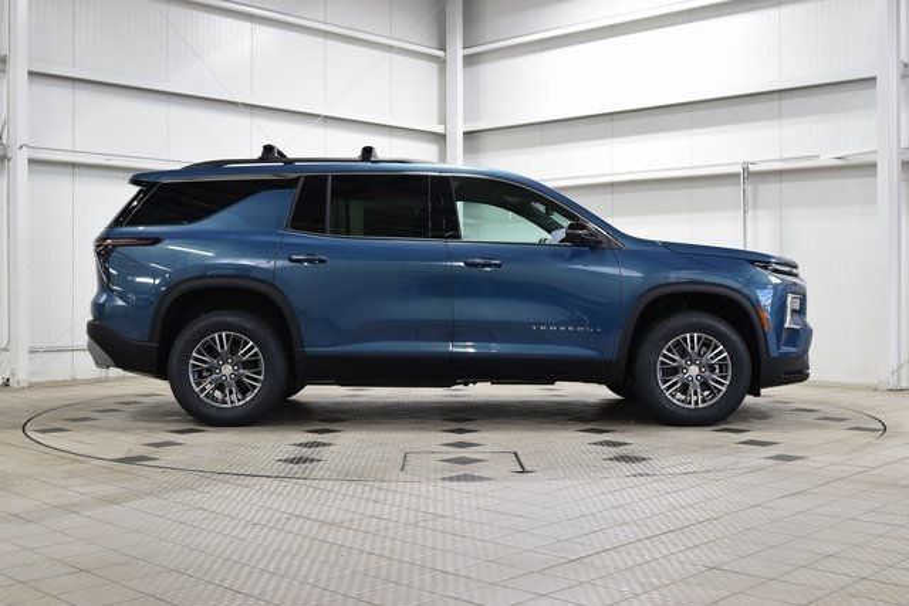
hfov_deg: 45.0
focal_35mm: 44
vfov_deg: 30.9
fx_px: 1099
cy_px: 303
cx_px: 454
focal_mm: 29
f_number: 6.3
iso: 500
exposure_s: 1/15
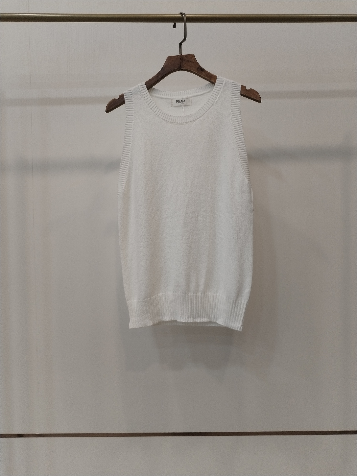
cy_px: 238
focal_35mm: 29
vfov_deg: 61.7
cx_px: 178
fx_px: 399
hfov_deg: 48.2
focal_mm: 4.75
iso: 175
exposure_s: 1/60
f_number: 1.8
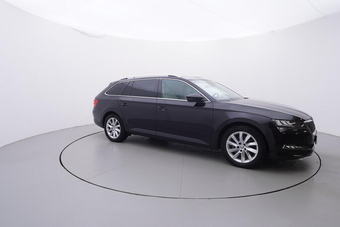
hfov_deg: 77.3
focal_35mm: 22
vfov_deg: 56.2
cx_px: 170
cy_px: 114
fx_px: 213
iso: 200
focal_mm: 15
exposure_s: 1/80
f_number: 5
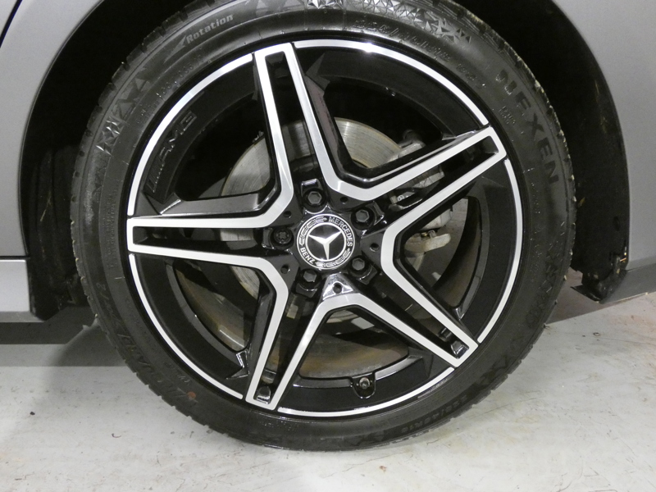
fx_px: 625
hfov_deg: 55.4
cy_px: 246
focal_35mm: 33
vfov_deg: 42.9
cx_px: 328
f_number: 3.4
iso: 1600
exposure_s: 1/30
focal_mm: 6
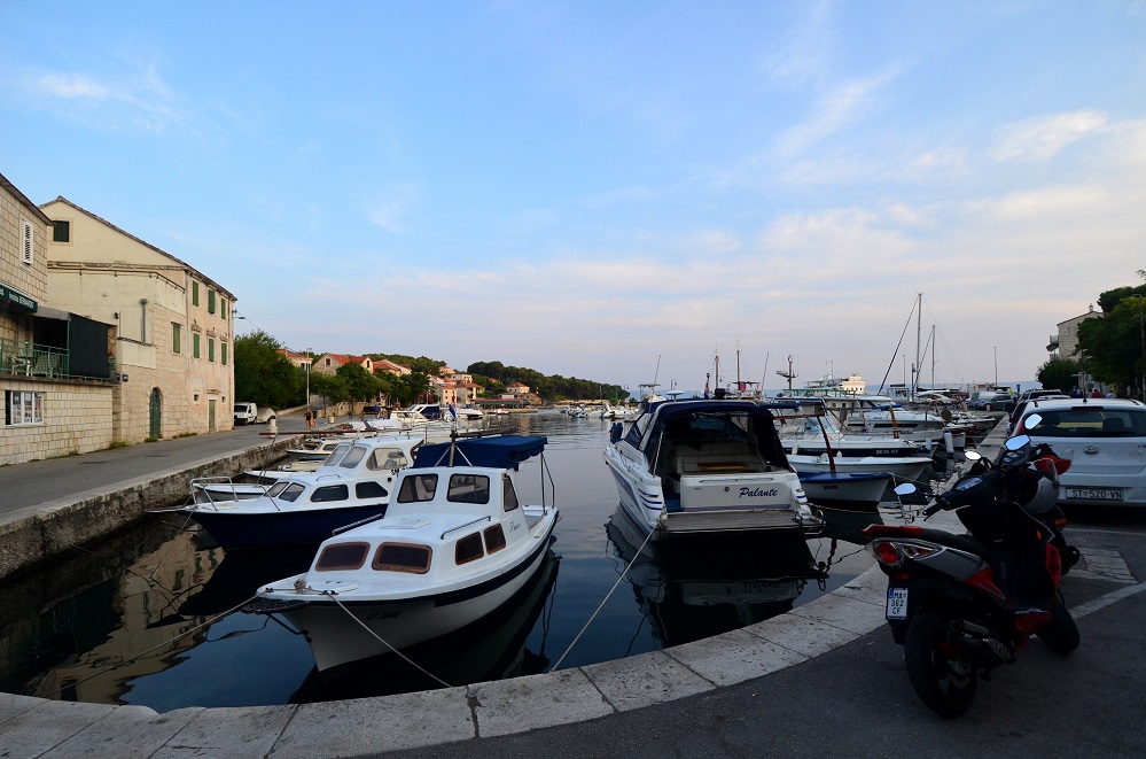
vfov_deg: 39.8
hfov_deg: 57.3
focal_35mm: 33
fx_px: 1048
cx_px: 573
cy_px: 380
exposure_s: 1/320
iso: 400
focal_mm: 22
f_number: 5.6
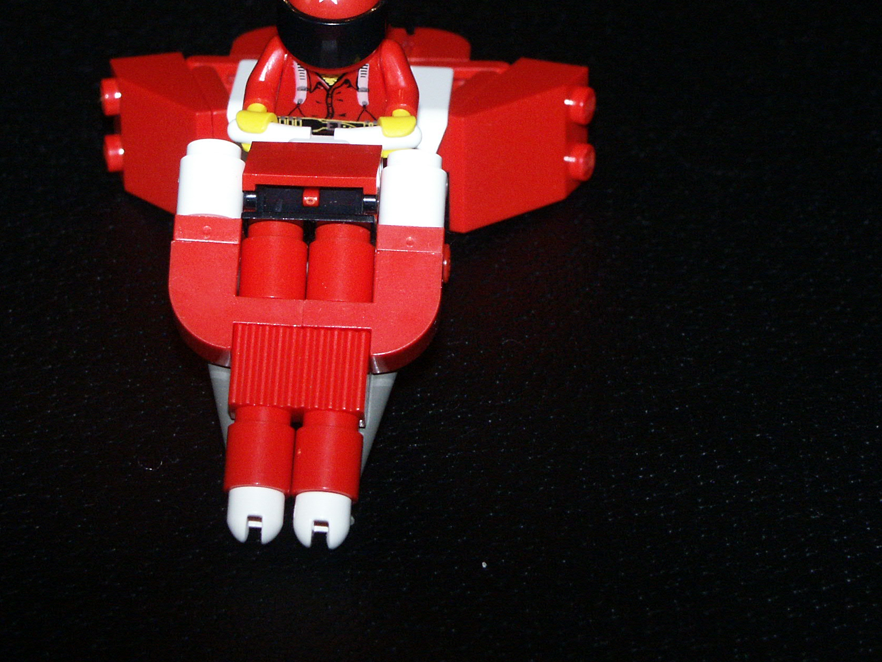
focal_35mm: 164
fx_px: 4179
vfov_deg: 9.0
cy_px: 206
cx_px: 379
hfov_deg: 12.0
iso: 200
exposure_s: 1/90
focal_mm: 26.51
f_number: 4.5
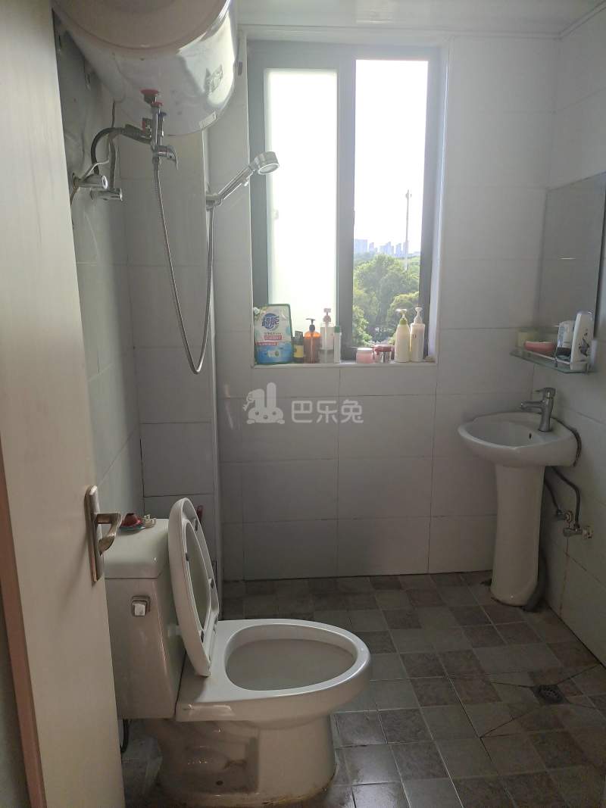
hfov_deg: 61.1
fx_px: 514
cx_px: 303
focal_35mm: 22
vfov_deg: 76.4
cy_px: 404
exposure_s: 1/368
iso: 50
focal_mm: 4.71
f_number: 1.79
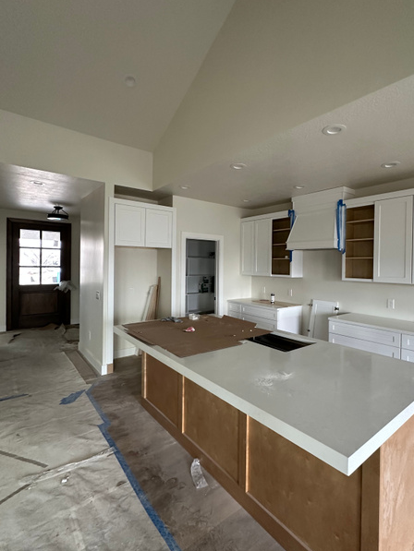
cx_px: 244
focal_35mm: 18
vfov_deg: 87.7
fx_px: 287
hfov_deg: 71.0
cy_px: 268
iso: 320
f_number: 2.2
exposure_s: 1/88
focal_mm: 2.22
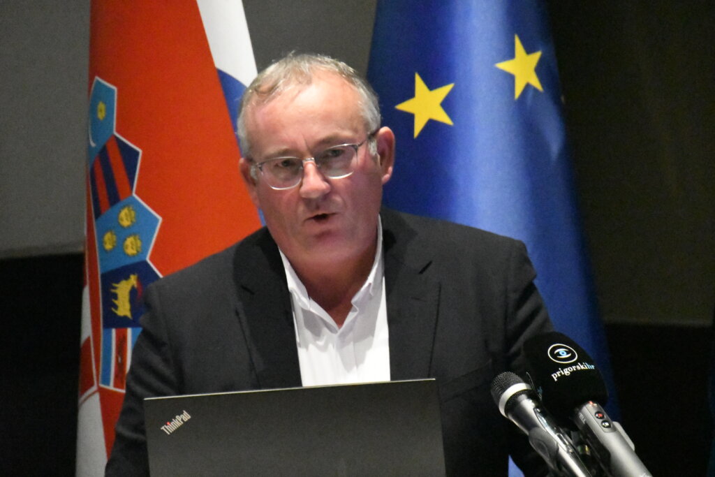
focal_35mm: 405
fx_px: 8044
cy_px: 238
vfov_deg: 3.4
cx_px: 358
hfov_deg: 5.1
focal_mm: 270
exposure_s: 1/400
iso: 51200
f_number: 6.3
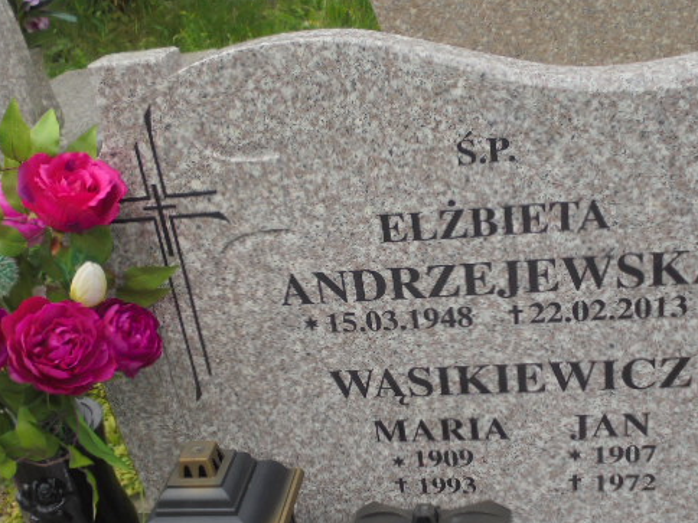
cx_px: 365
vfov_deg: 32.1
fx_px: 907
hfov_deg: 42.1
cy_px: 305
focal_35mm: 45
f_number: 4
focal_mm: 6.1
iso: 100
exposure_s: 1/400
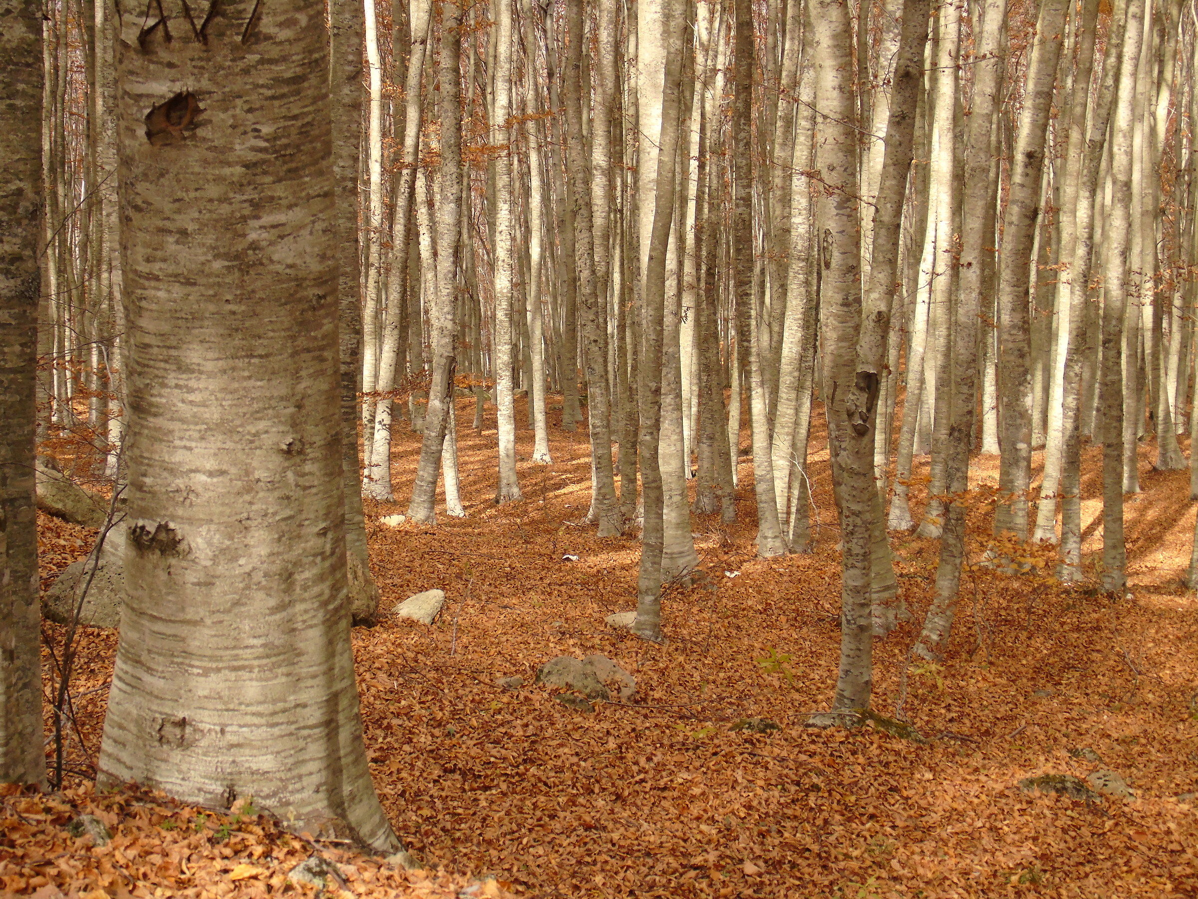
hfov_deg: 27.4
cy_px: 450
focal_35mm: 71
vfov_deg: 20.7
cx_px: 599
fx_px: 2457
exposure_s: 1/250
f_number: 4.7
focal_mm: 13
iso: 200
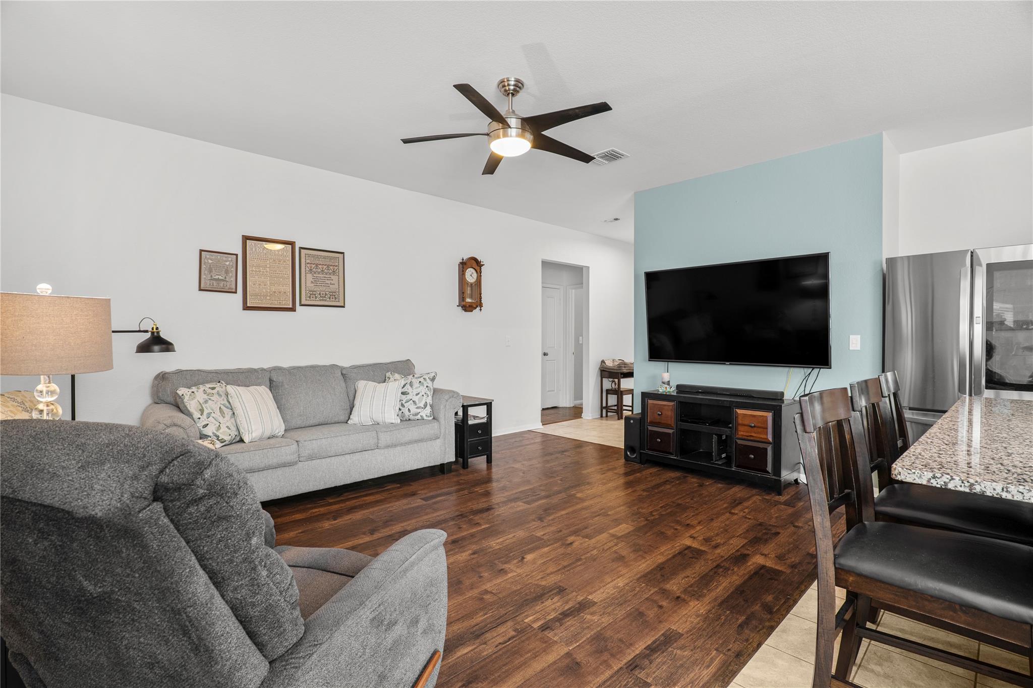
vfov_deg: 73.7
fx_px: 459
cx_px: 516
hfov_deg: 96.7
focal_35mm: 16
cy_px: 344
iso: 400
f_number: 7.1
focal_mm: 16
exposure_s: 1
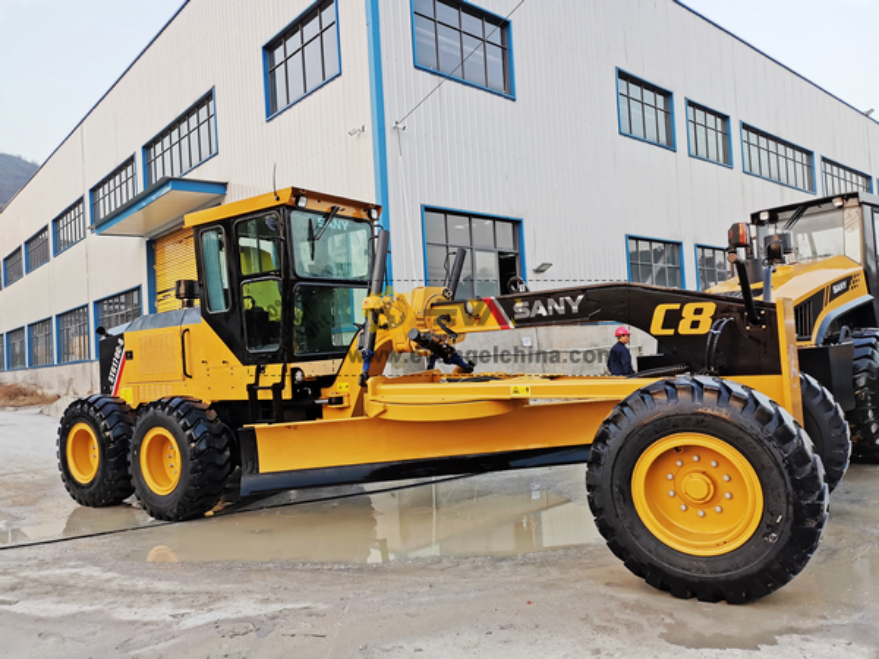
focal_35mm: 26
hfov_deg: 67.3
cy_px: 330
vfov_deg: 53.1
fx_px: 660
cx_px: 440
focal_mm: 4.75
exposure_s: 1/100
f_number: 1.8
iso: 50
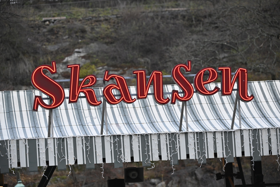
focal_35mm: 180
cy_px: 94
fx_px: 1400
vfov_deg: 7.6
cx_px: 140
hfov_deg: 11.4
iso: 1600
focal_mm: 180
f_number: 4
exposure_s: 1/640
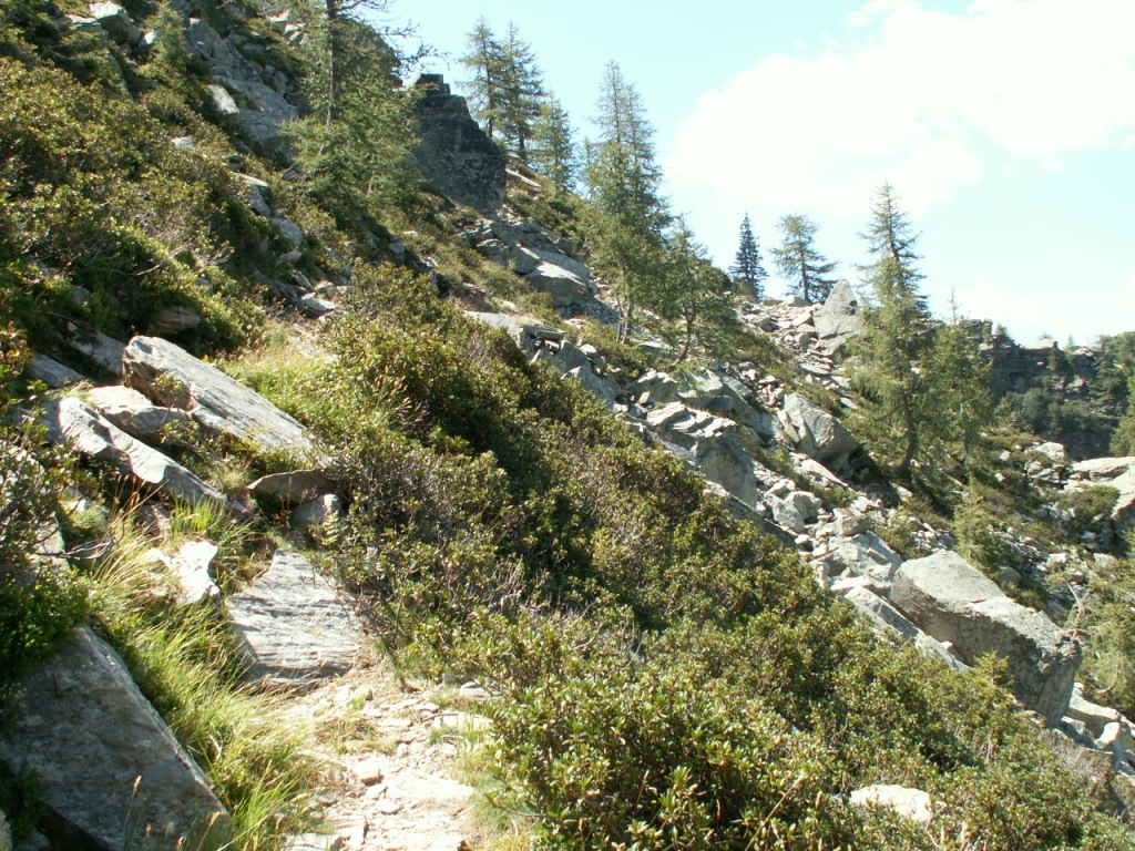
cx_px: 568
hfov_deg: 52.6
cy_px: 426
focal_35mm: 35
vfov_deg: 40.7
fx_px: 1148
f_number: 5
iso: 50
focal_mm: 5.86
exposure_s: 1/100
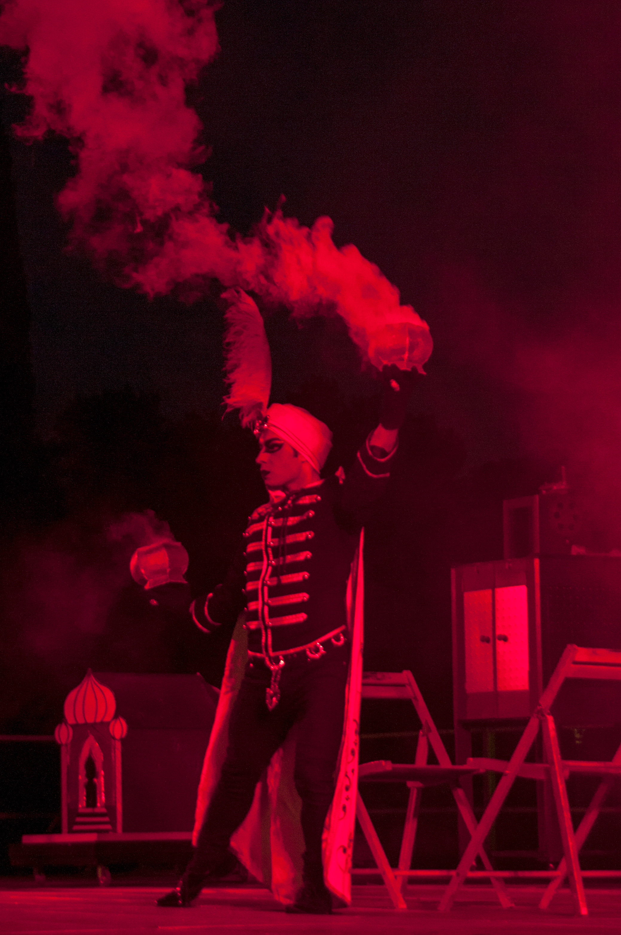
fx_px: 2671
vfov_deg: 19.8
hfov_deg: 13.2
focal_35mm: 103
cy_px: 497
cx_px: 220
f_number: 4.2
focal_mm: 50
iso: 500
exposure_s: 1/60
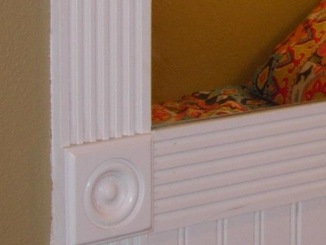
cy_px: -75
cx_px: 484
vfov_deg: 8.6
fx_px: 1610
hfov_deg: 11.1
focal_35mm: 171
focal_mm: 7.8
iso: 79
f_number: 2.8
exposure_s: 1/32
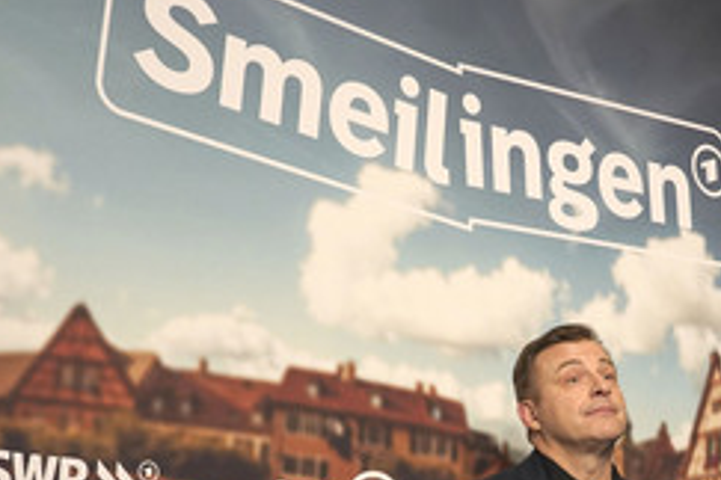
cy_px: 373
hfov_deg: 25.5
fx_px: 1562
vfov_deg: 17.4
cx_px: 583
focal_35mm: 78
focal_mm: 42
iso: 2500
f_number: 4.5
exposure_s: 1/250
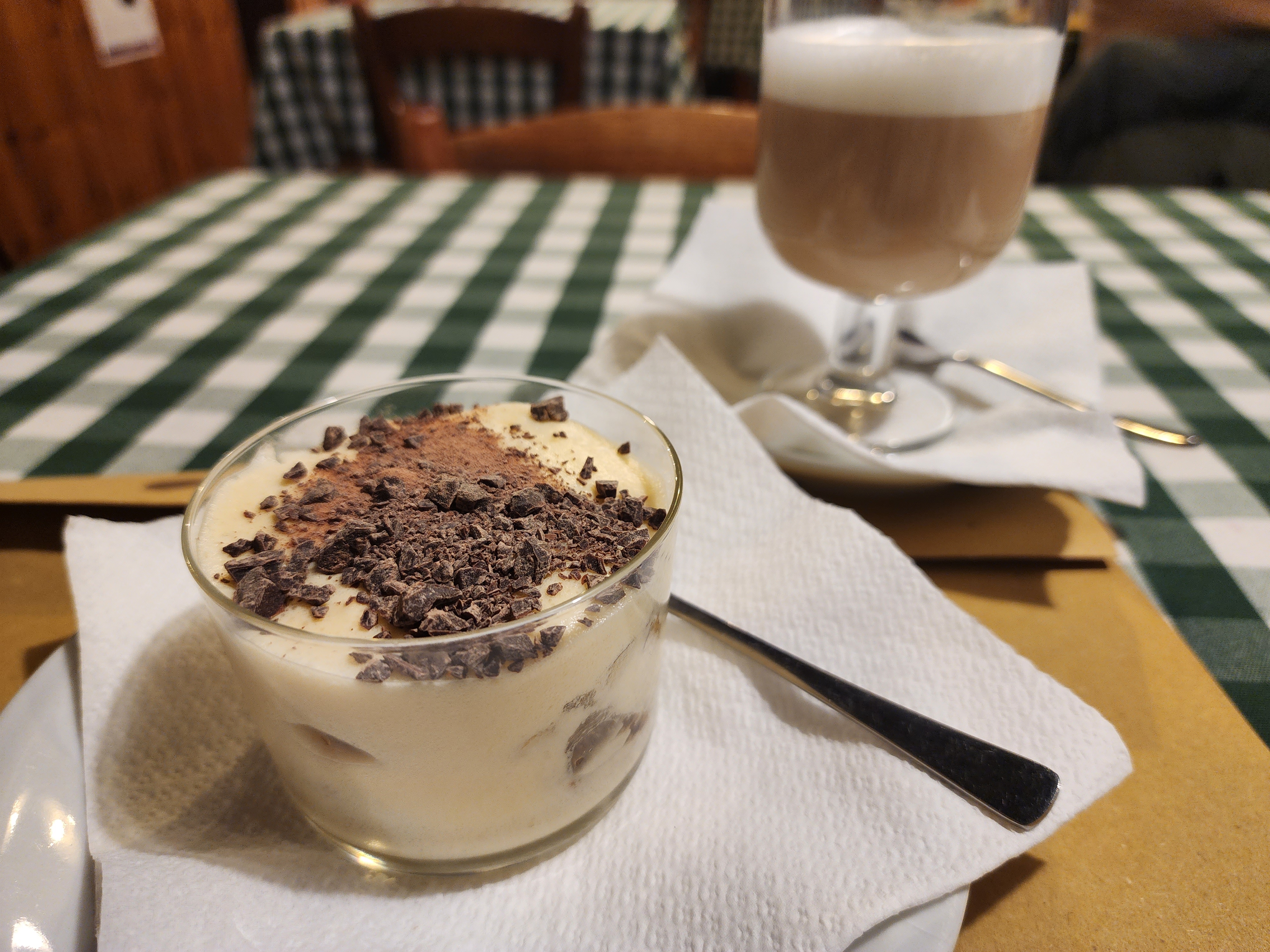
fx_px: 844
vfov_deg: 58.9
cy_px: 476
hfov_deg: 73.9
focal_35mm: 23
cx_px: 635
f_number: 1.8
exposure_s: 1/50
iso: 250
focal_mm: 6.4
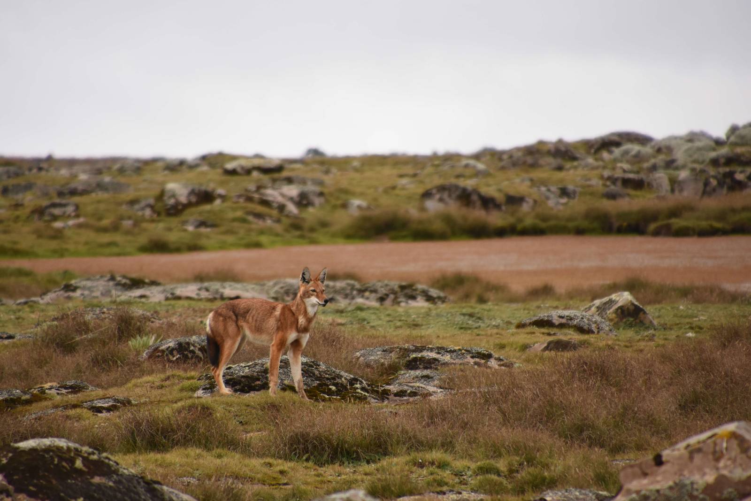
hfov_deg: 4.6
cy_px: 250
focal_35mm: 450
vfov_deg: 3.1
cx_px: 376
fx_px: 9388
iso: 500
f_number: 6.3
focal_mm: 300
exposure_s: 1/1600
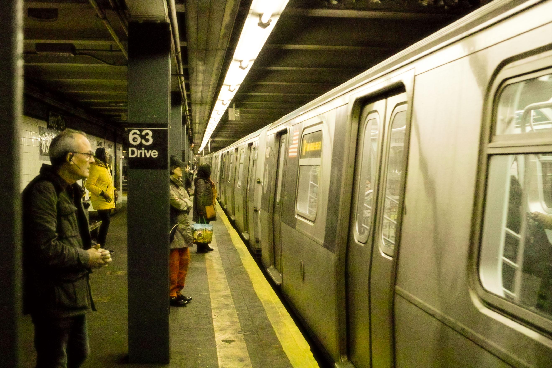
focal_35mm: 41
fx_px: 629
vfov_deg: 32.6
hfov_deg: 47.4
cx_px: 276
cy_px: 184
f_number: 3.5
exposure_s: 1/60
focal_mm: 24.2
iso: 1600
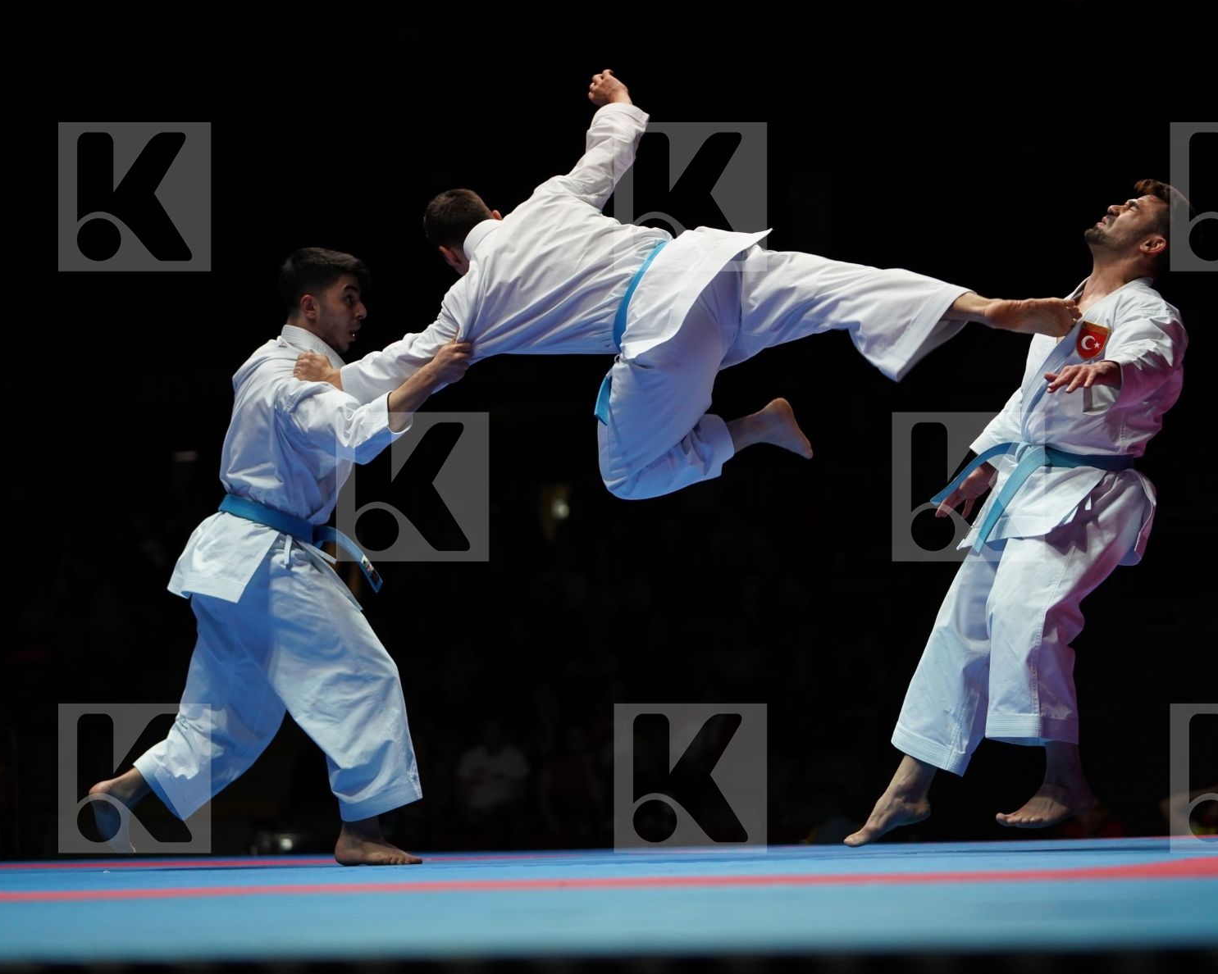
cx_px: 691
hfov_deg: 16.6
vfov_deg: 13.3
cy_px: 487
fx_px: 4182
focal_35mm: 116
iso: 1250
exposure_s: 1/500
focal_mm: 102
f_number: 2.8
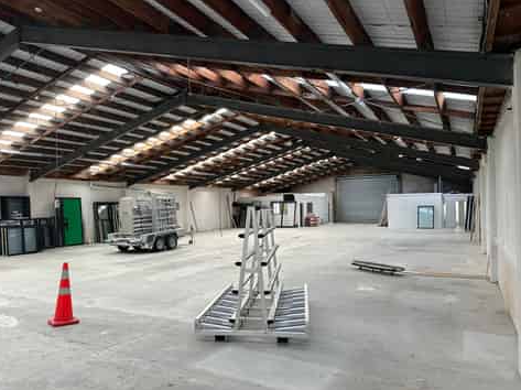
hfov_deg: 69.4
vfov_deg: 54.8
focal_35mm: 25
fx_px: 376
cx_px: 265
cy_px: 202
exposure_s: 1/121
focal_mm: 6.86
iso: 125
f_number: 1.78
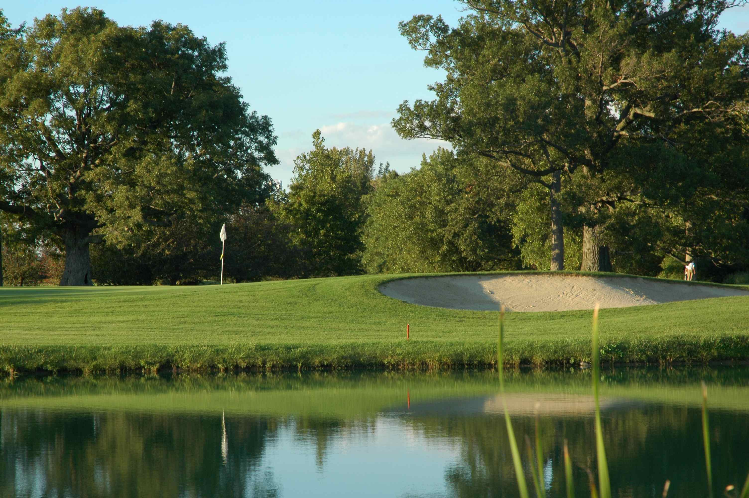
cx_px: 374
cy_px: 249
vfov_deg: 13.0
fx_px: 2183
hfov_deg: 19.5
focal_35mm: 105
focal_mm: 70
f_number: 13
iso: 200
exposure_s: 1/50
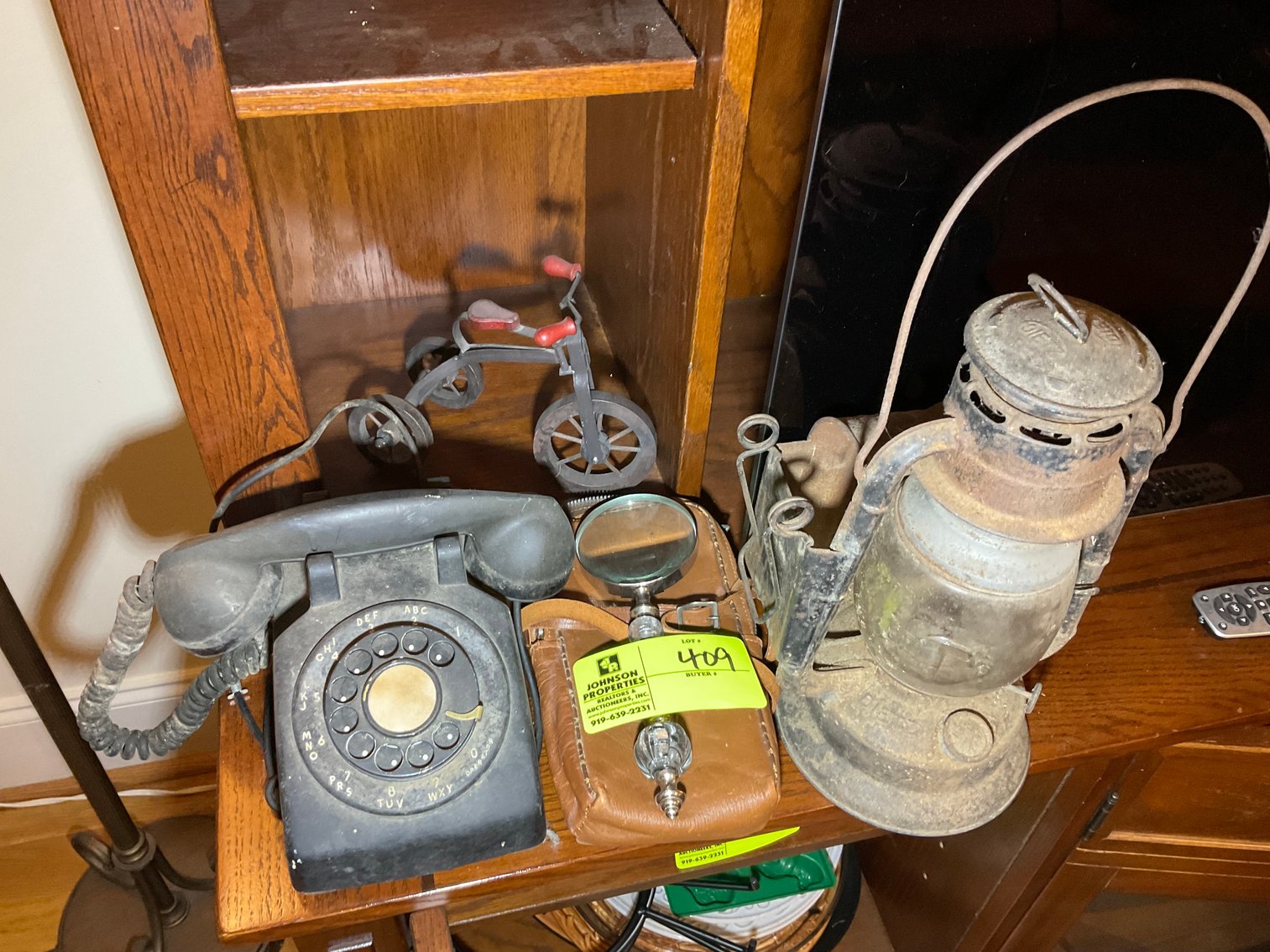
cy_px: 476
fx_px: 1064
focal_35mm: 29
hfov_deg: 61.7
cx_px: 635
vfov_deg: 48.2
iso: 250
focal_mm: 3
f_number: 1.8
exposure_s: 1/40
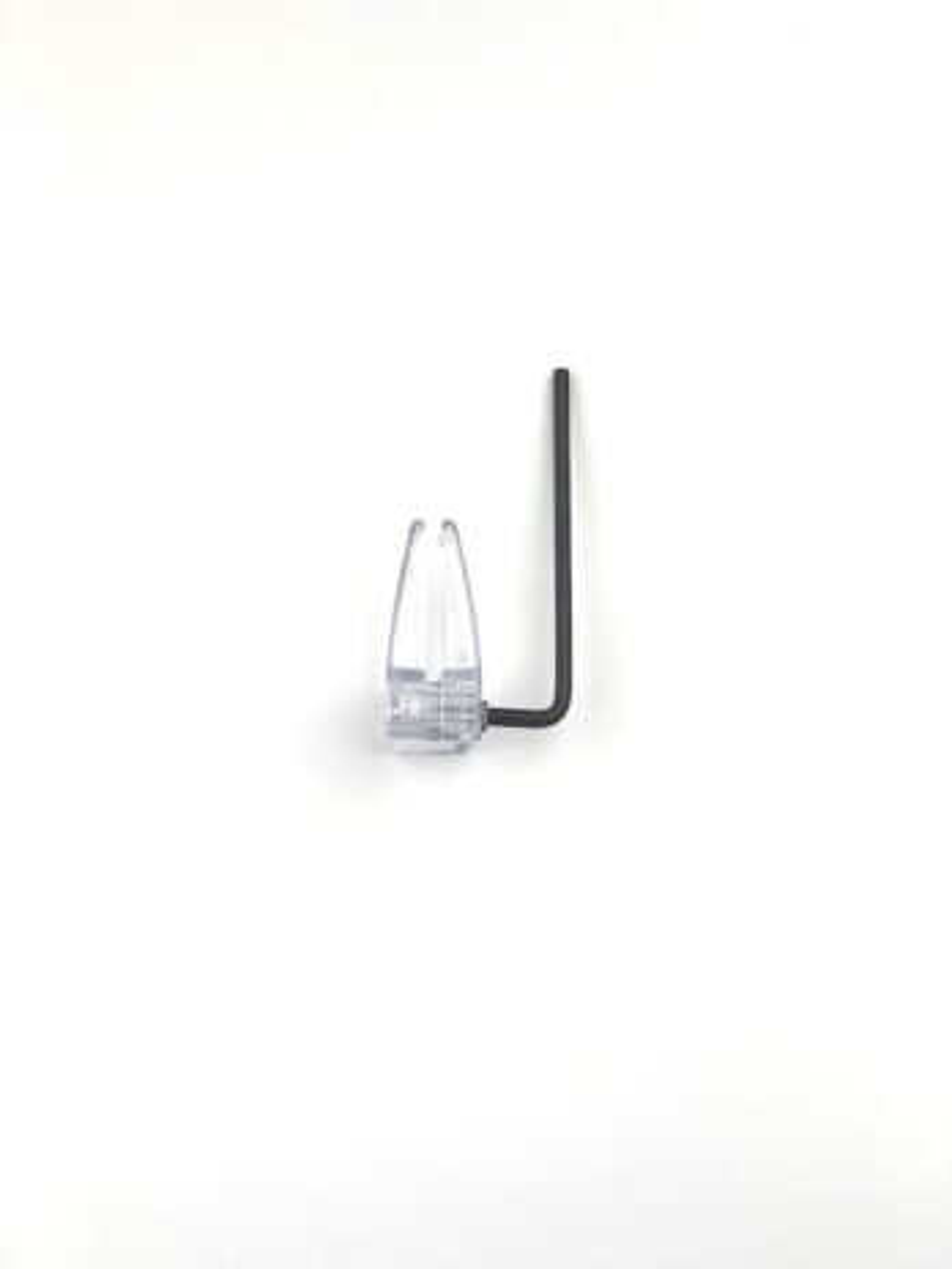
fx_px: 1907
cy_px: 634
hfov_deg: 28.0
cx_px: 476
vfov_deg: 36.8
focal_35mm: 52
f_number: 2.4
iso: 16
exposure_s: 1/122
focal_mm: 6
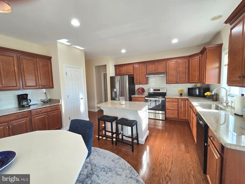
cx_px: 122
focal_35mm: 13
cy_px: 92
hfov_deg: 106.2
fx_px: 92
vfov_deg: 89.9
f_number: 2.2
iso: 64
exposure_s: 1/60
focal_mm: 2.2
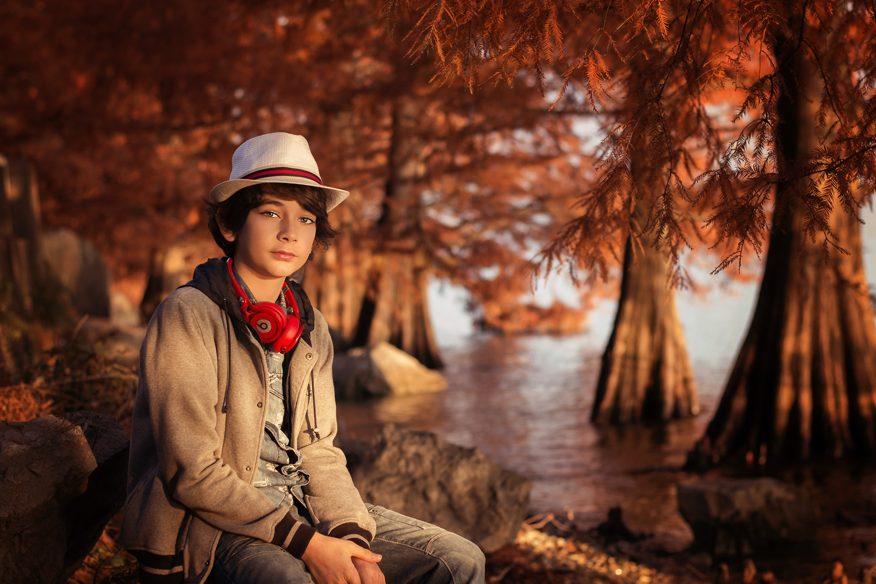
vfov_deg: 18.2
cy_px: 292
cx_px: 438
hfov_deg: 27.0
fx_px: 1825
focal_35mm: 75
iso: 400
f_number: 2.8
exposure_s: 1/800
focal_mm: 50
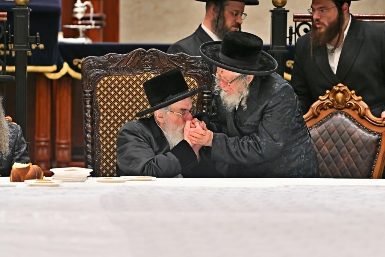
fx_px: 3207
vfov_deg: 4.6
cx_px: 192
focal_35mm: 300
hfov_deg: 6.9
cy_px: 128
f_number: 2.8
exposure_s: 1/400
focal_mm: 200
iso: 320
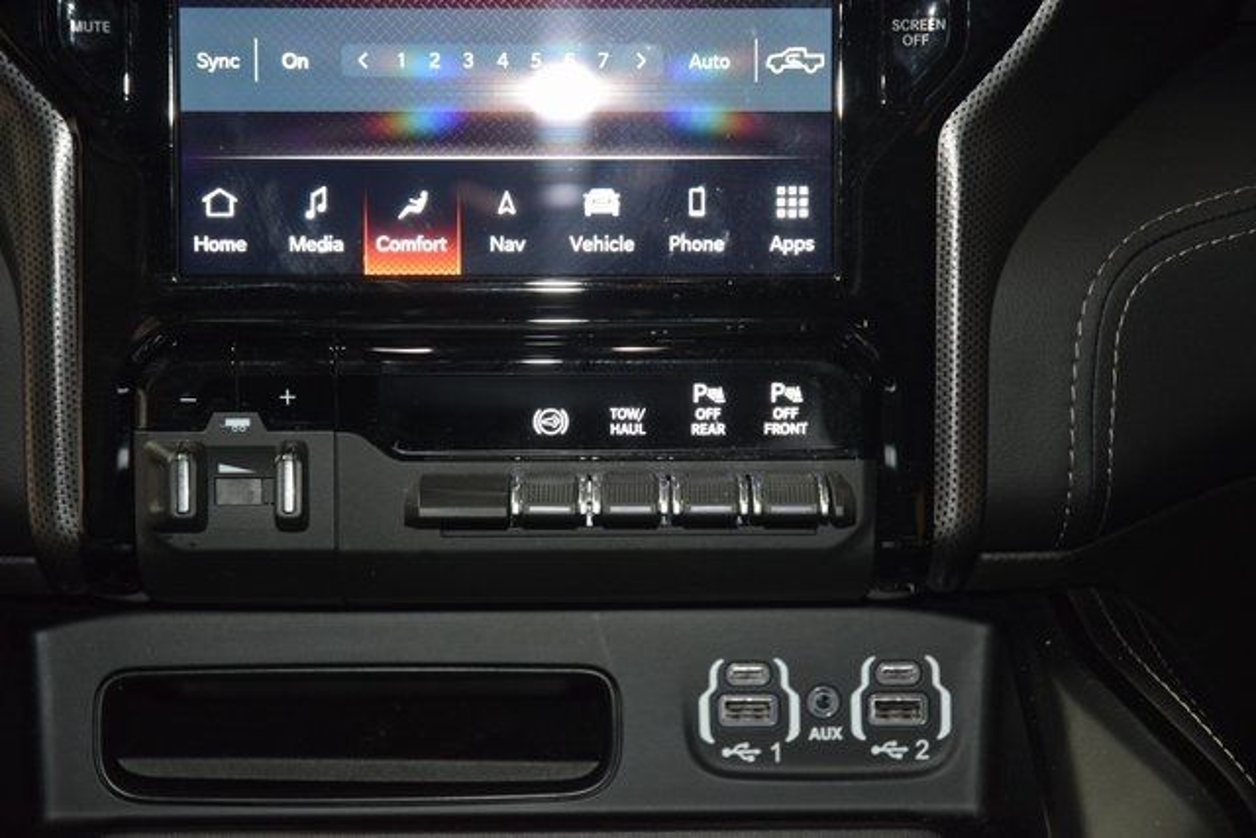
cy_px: 419
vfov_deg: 13.0
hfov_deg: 19.5
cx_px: 628
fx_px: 3664
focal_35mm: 105
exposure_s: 1/40
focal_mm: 70
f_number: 4.5
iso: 2000
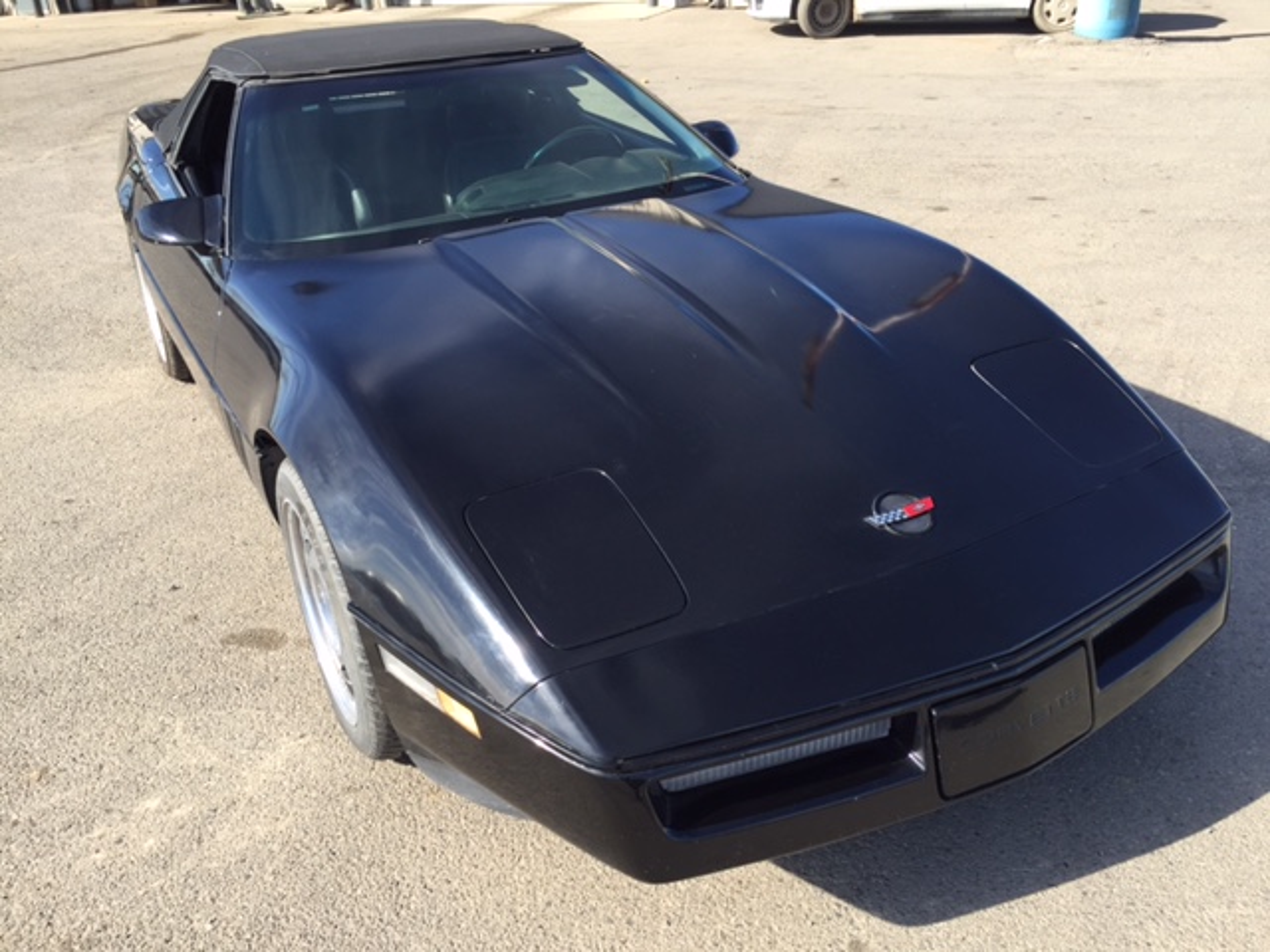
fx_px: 1064
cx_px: 635
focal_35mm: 29
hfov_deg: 61.7
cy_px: 476
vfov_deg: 48.2
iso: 32
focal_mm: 4.15
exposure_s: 1/608
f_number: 2.2
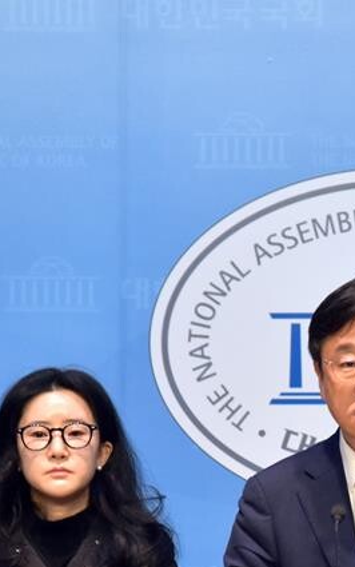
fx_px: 6603
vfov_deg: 4.9
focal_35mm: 427
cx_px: 276
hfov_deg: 3.1
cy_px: 445
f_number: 5.6
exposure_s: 1/200
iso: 1000
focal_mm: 116
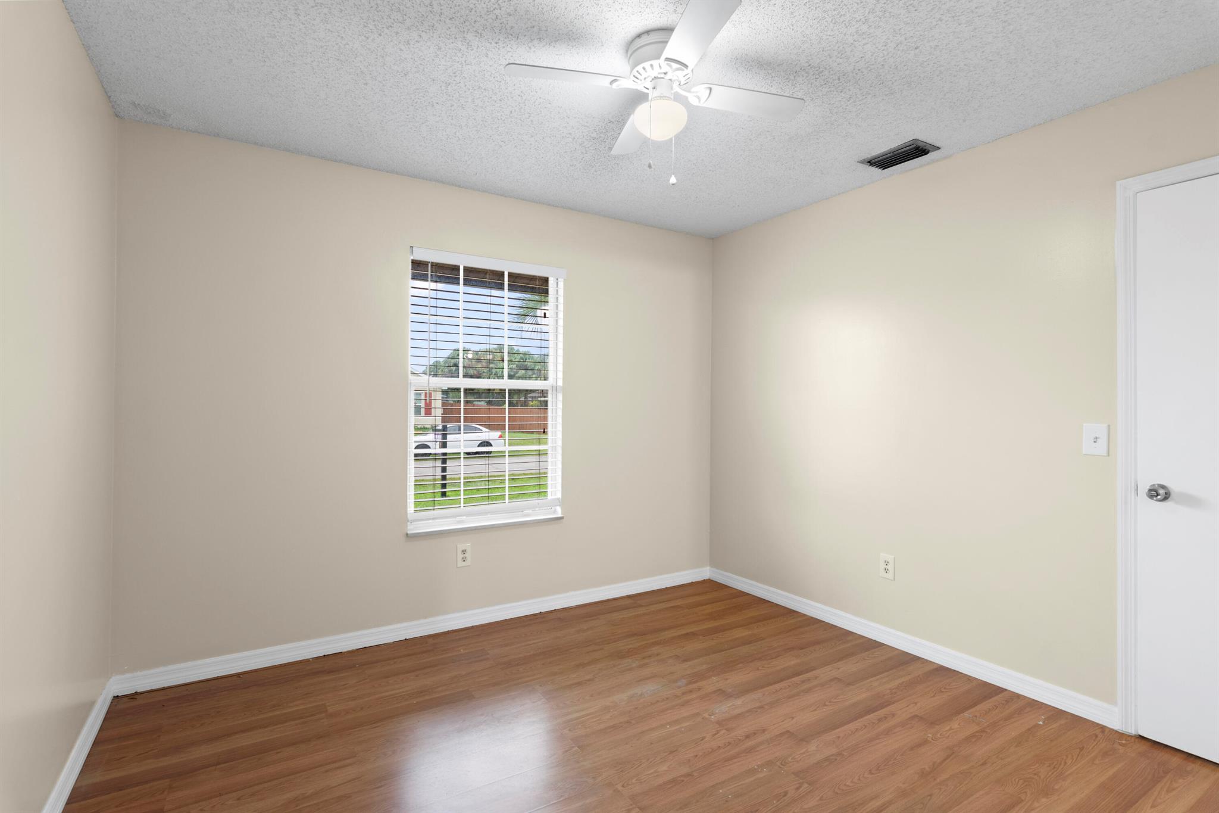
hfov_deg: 95.0
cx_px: 610
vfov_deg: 72.0
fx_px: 559
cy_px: 406
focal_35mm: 16
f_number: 6.3
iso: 320
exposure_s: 1/1.25
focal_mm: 11
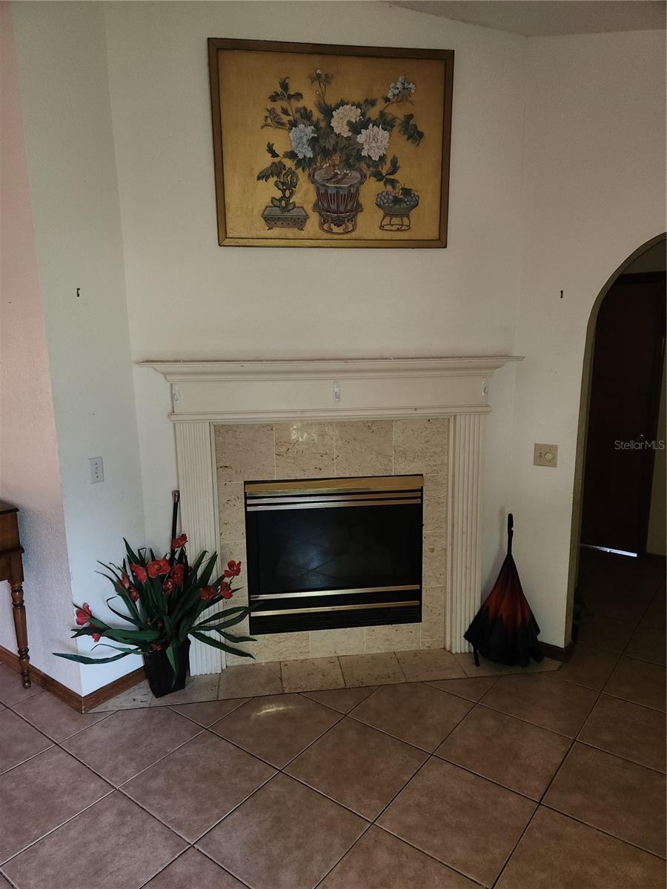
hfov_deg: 58.9
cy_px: 444
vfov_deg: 73.9
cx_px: 334
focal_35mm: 23
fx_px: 591
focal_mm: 5.4
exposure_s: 1/24
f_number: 1.8
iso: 100
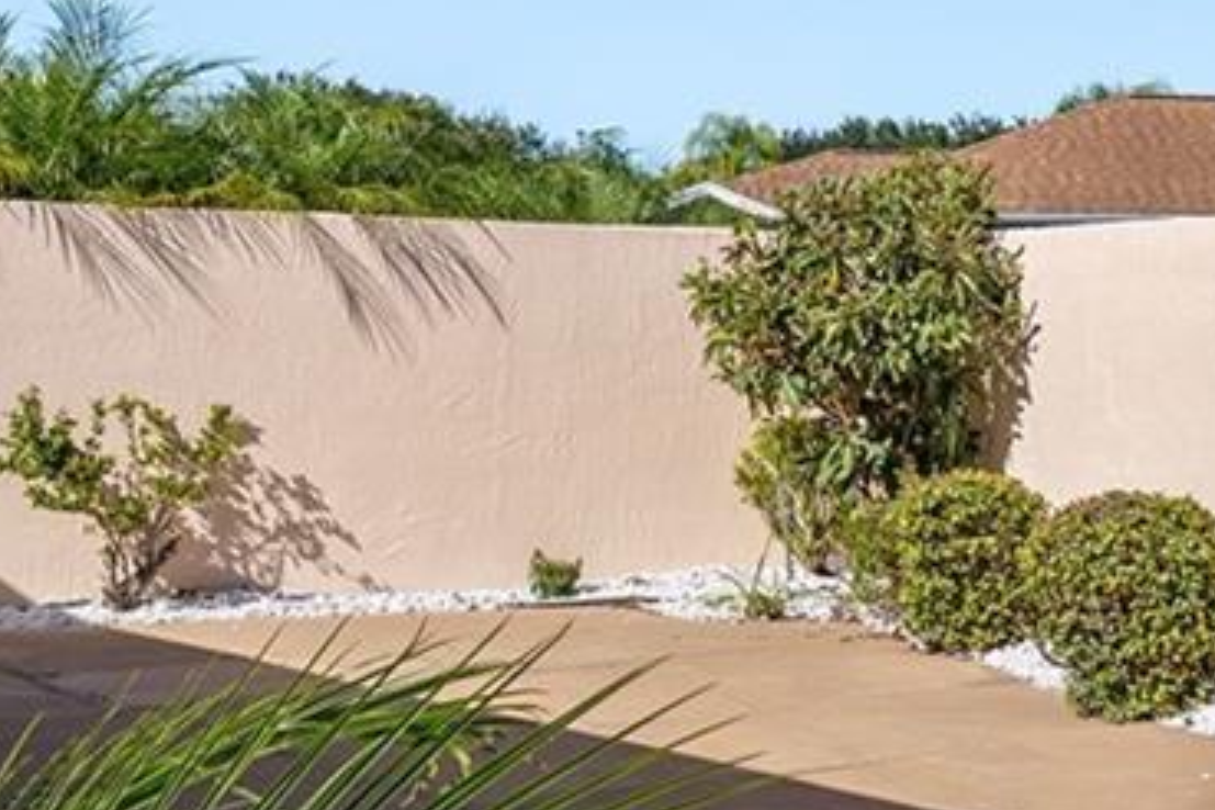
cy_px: 369
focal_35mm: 65
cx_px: 1314
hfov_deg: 28.3
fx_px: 2194
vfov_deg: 20.9
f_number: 8
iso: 320
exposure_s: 1/1600
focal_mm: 15
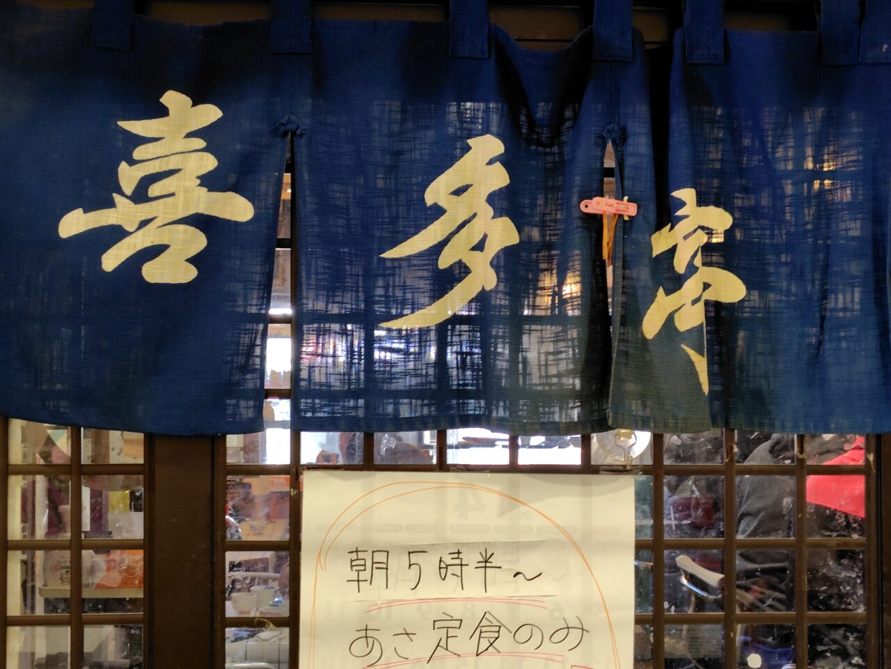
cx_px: 446
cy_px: 334
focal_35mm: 23
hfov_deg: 73.9
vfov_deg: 58.9
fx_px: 592
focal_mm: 5.6
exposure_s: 1/60
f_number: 1.9
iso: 321
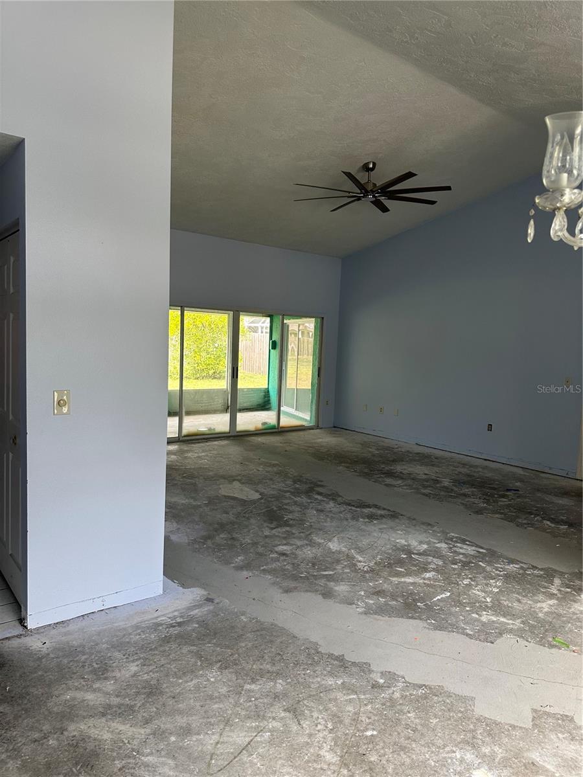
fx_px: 539
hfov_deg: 56.8
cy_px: 388
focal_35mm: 24
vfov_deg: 71.6
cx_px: 292
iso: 160
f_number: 1.78
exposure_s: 1/121
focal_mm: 6.86
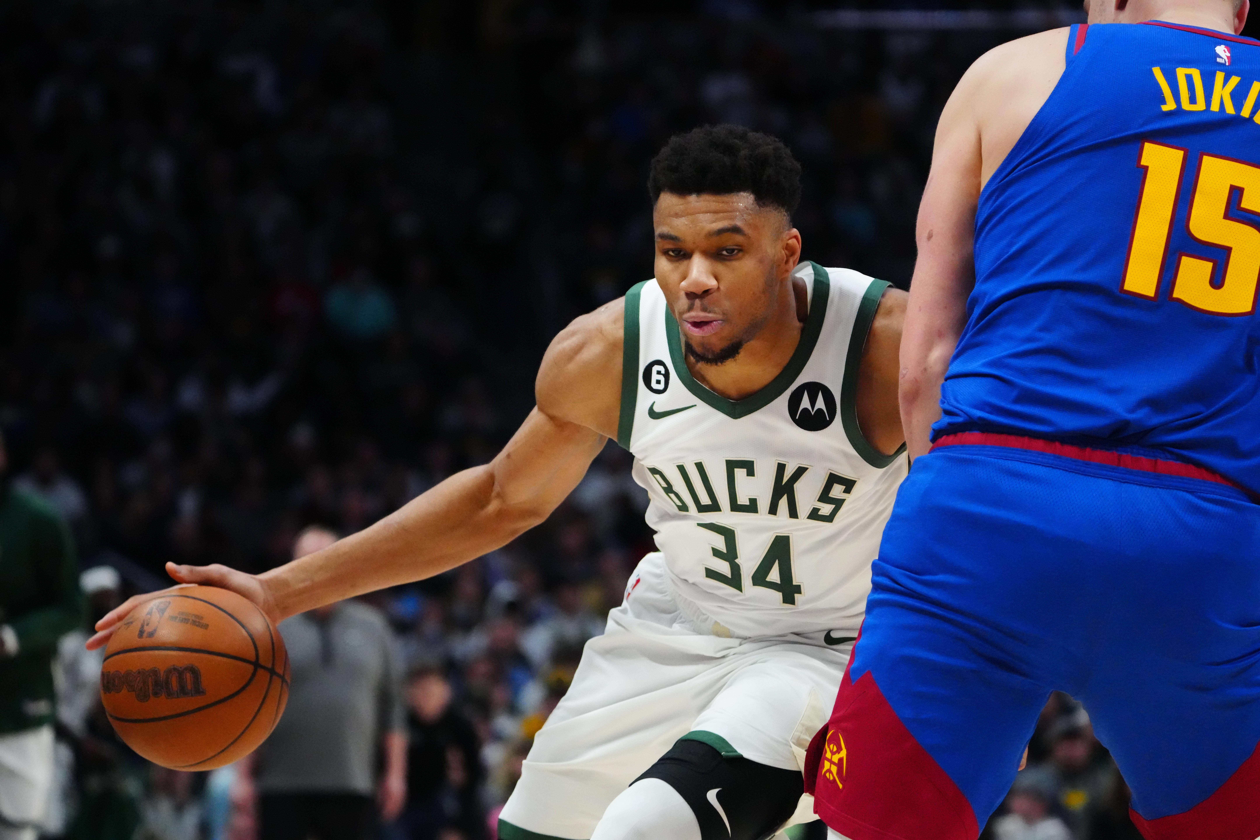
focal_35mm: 200
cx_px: 630
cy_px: 420
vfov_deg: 6.9
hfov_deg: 10.3
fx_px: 6999
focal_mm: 200
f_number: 5.6
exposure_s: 1/1600
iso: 12800
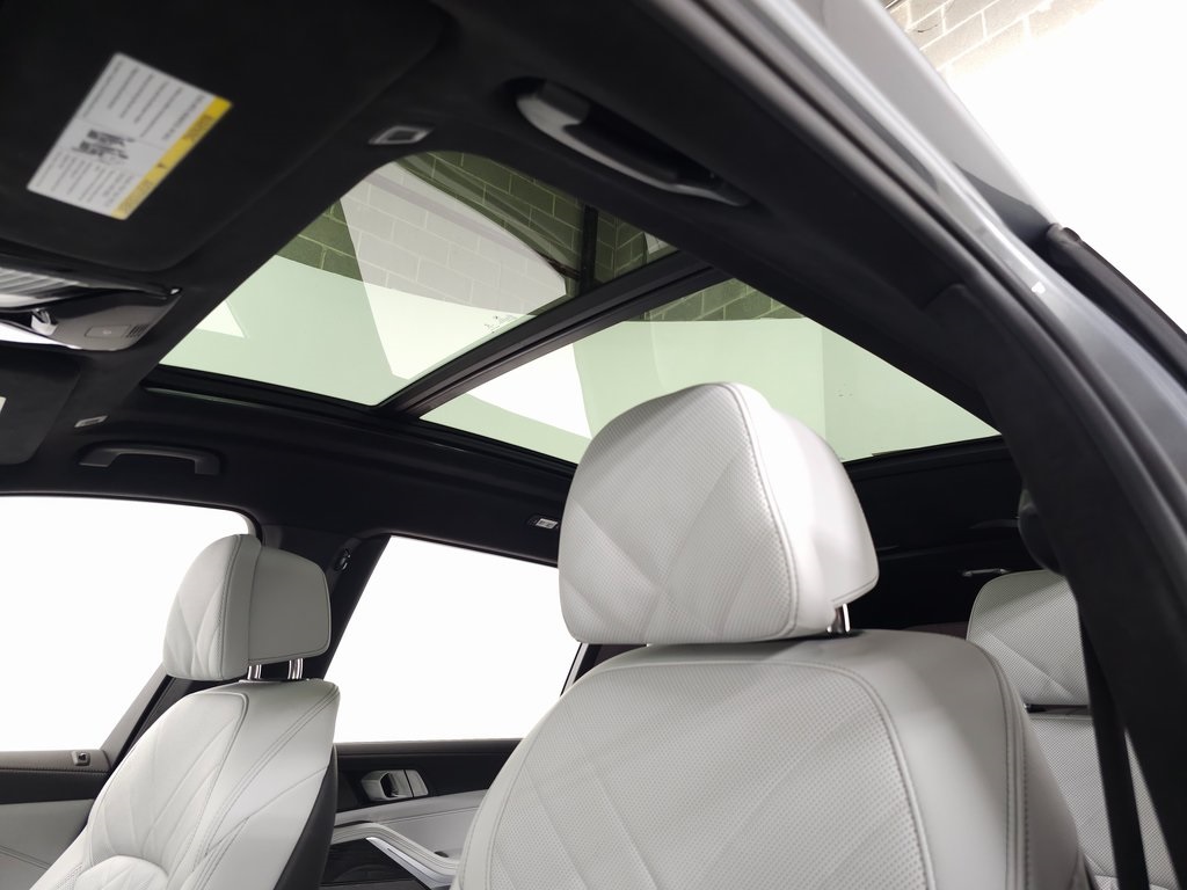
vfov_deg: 58.9
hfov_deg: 73.9
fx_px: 789
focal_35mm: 23
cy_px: 445
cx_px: 594
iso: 200
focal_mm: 6.3
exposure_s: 1/60
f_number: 1.7
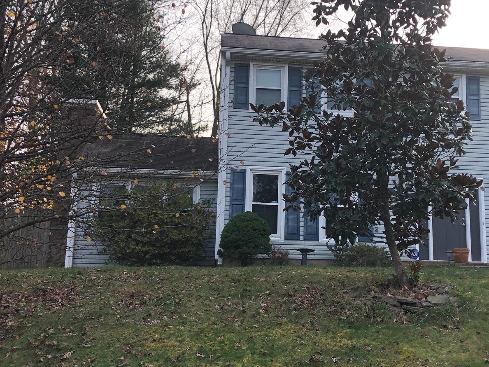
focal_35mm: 50
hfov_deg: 37.9
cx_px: 309
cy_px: 189
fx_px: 706
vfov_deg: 29.1
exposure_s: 1/649
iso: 20
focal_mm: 3.99
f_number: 1.8
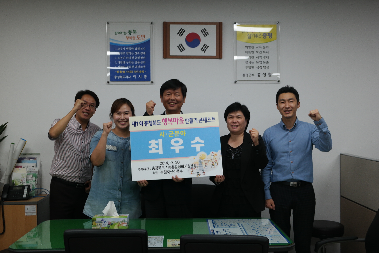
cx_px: 190
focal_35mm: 43
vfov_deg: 31.2
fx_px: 453
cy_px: 126
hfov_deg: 45.4
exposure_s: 1/50
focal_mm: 28
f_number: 4
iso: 200
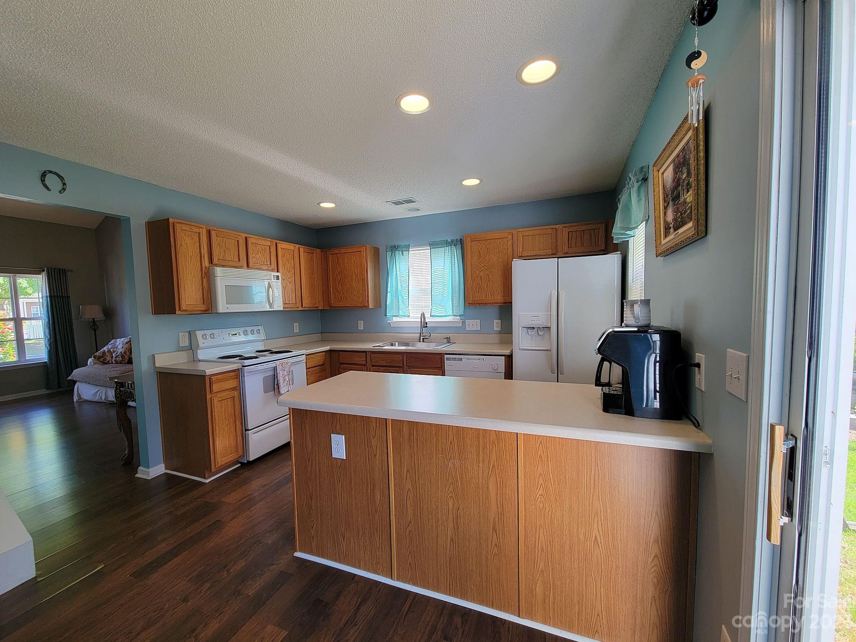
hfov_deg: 106.2
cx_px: 428
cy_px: 321
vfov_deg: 89.9
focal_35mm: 13
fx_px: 321
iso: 50
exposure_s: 1/60
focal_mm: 2.2
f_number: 2.2
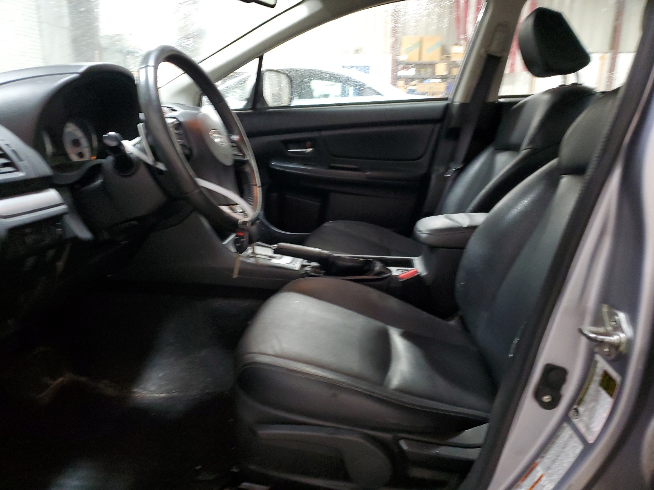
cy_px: 245
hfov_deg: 67.3
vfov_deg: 53.1
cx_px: 327
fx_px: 491
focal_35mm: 26
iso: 296
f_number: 1.5
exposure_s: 1/20
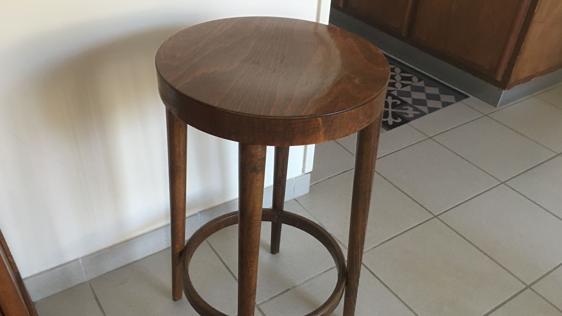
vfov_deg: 36.3
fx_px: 477
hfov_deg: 61.0
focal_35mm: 32
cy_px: 211
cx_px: 280
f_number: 2.2
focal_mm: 4.15
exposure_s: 1/10
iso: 80
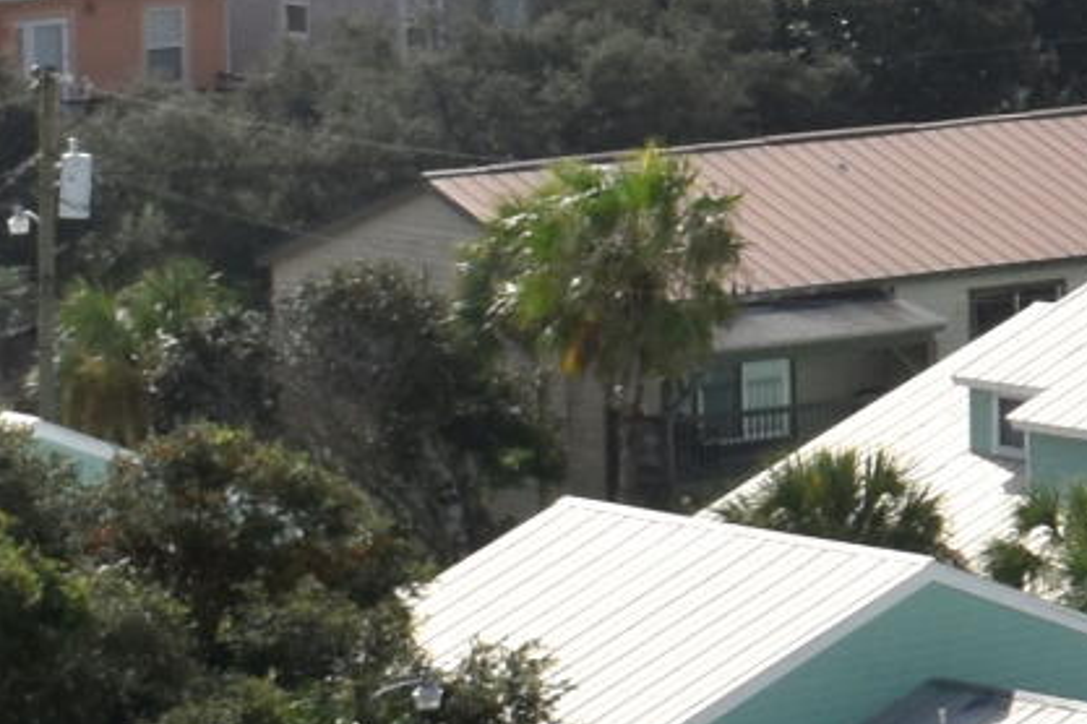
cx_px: 3386
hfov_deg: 5.9
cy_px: -346
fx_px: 9782
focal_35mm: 324
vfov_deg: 4.2
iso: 220
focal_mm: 30
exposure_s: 1/500
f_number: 11
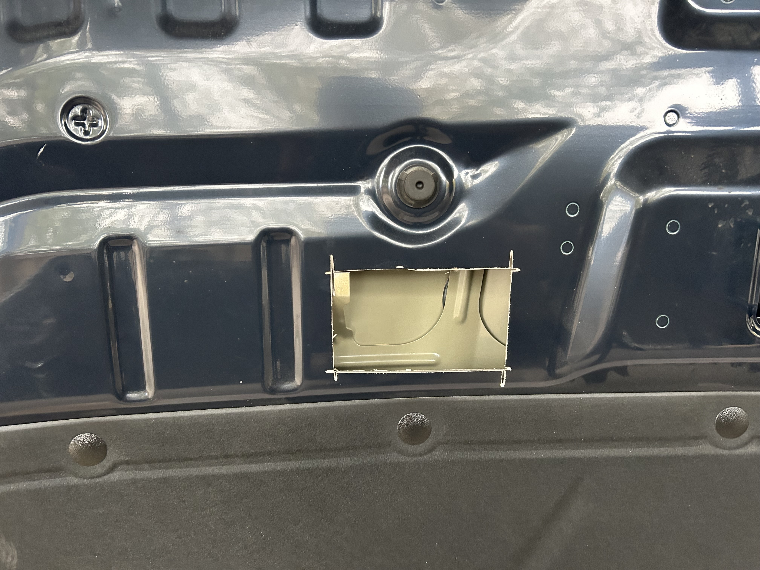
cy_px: 285
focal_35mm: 26
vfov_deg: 53.1
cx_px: 380
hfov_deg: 67.3
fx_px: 571
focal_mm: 5.7
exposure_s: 1/60
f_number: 1.5
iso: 500
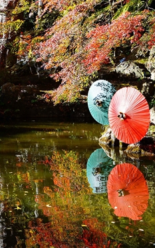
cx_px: 101
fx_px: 473
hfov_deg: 18.6
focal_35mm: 70
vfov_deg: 29.2
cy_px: 90
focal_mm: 32
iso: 100
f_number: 5.6
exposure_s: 1/90
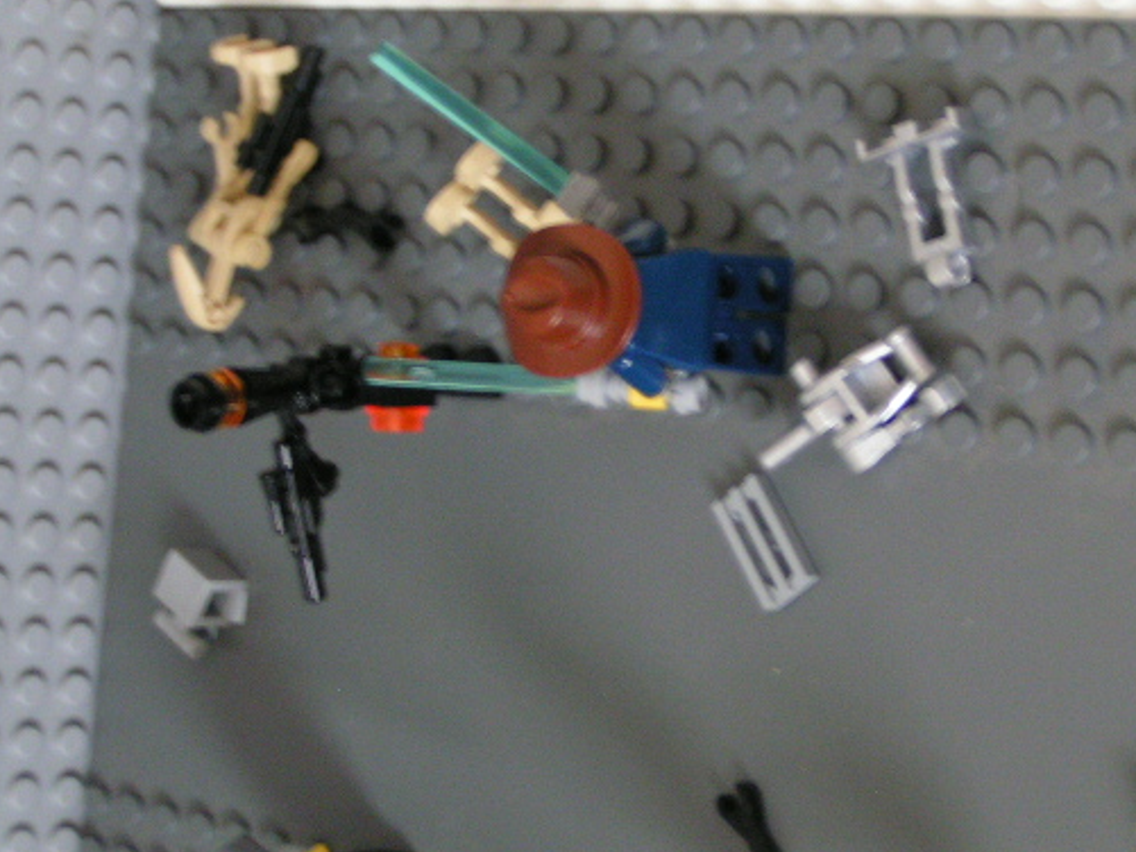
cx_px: 683
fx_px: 3020
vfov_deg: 16.1
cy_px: 399
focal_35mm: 92
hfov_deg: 21.3
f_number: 3.2
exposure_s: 1/2.5
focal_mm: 11
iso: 200
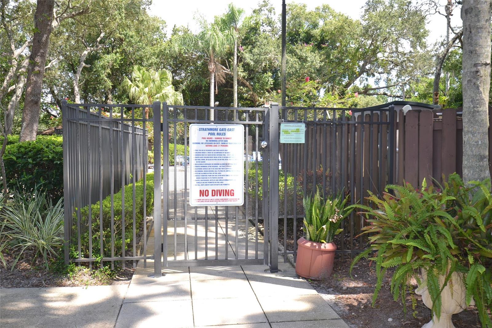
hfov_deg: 57.2
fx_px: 451
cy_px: 164
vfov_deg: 40.0
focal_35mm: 33
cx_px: 246
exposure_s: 1/125
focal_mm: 22
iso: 125
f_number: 4.5
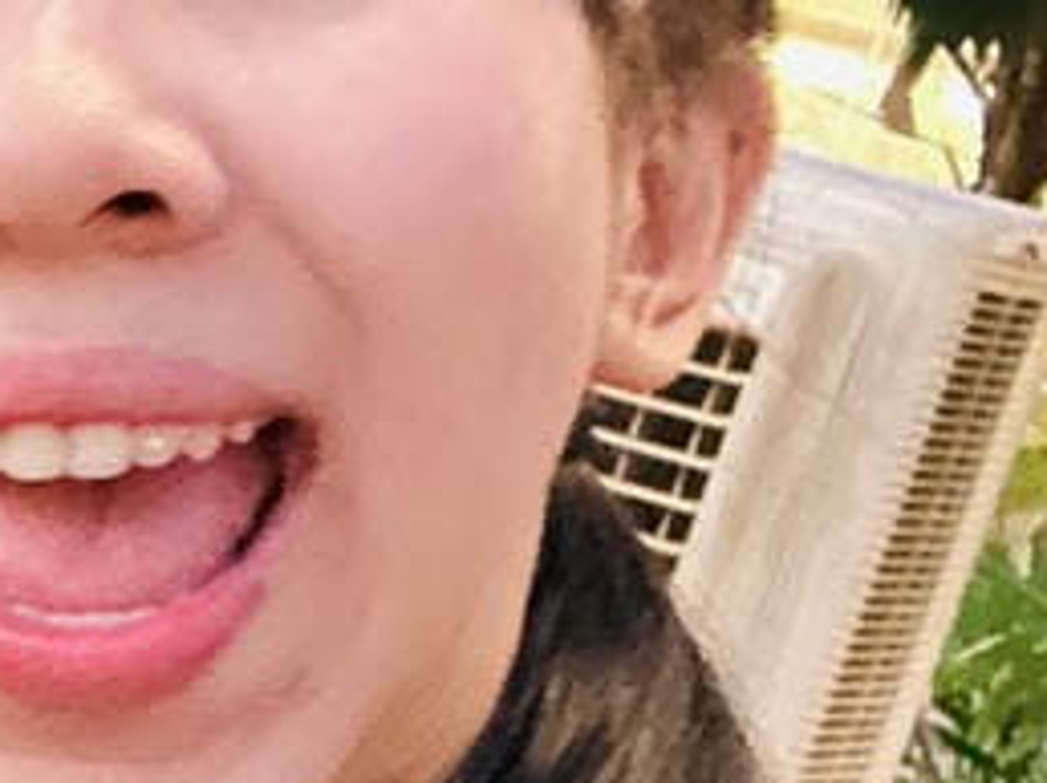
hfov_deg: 14.7
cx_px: -1116
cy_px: 625
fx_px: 3233
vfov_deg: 13.7
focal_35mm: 107
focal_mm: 2.69
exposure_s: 1/20
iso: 500
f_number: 1.9
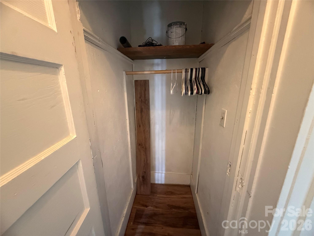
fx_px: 127
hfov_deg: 102.1
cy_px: 118
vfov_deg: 85.7
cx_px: 157
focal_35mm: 14
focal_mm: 2.22
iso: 1000
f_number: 2.2
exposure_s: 1/40
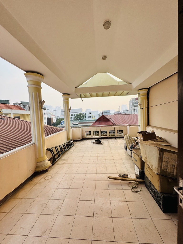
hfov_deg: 85.7
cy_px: 122
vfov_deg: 102.1
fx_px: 99
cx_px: 92
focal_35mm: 14
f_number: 2.2
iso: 40
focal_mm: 2.22
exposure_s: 1/327
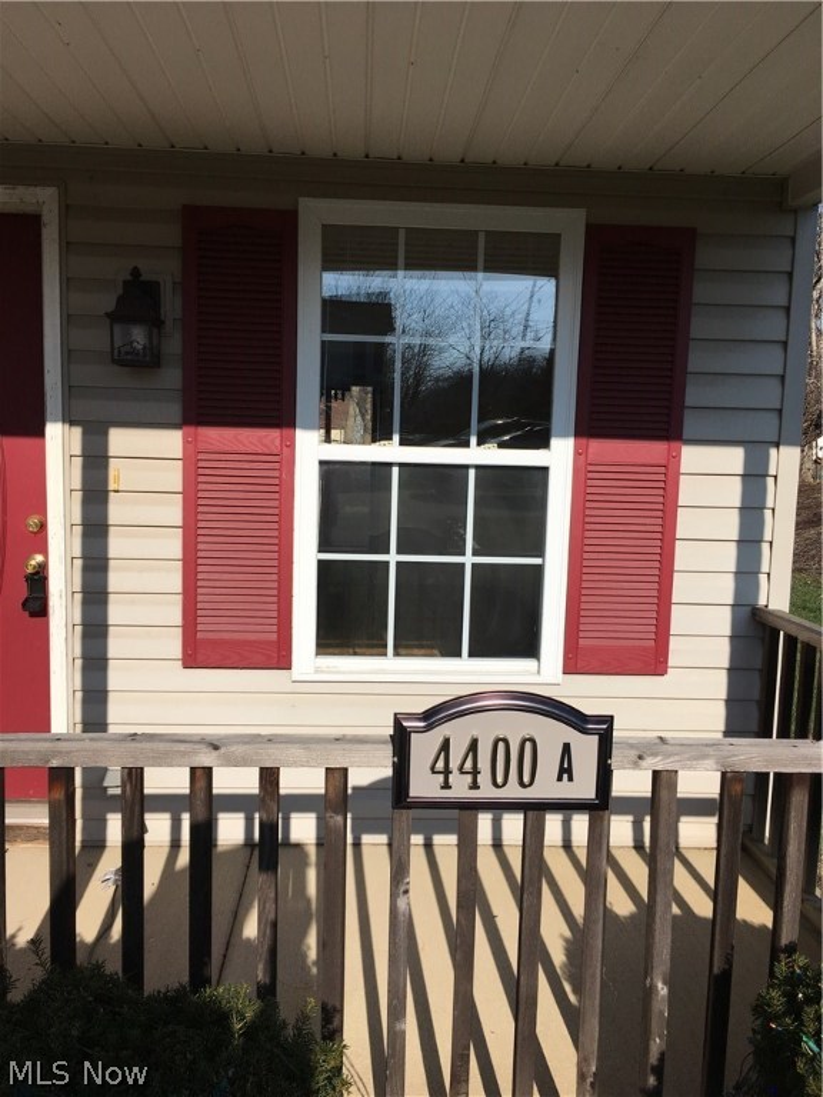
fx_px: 919
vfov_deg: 61.7
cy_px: 548
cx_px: 412
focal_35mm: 29
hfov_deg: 48.2
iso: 25
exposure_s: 1/2959
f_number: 2.2
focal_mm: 4.15
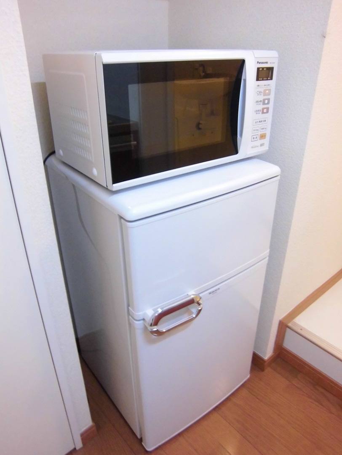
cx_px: 171
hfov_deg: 53.1
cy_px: 228
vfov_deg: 67.3
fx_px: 342
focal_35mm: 26
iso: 400
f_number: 2.8
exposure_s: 1/20
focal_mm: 4.7
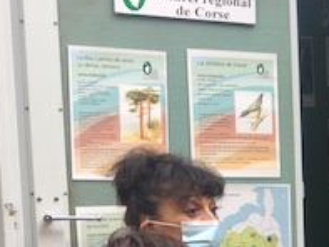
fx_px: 894
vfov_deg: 15.3
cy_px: 275
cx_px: 514
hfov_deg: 18.2
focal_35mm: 94
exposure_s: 1/100
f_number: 2.2
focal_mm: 4.15
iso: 25
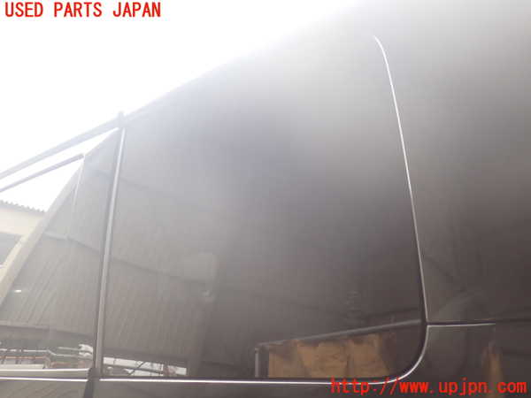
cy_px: 199
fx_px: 460
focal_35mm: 30
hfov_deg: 60.0
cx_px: 266
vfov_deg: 46.8
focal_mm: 5.4
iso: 100
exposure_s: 1/125
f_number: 2.3
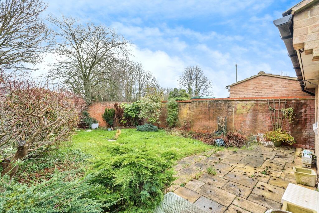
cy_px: 106
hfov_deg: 93.3
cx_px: 160
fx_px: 151
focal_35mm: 17
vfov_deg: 70.5
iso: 200
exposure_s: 1/50
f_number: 7.1
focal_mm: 17
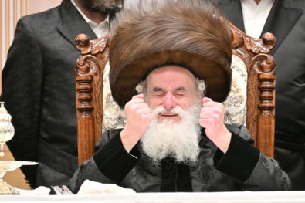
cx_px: 183
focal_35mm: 680
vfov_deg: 2.0
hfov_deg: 3.0
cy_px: 52
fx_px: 5758
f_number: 2.8
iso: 250
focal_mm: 175
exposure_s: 1/250
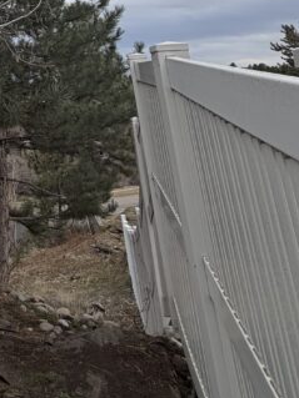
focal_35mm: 45
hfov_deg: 25.9
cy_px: -37
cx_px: -120
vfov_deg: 36.0
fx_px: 519
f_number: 2.2
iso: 40
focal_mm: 2.22
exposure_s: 1/585
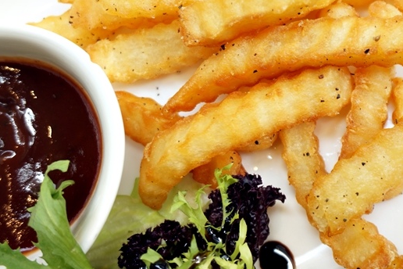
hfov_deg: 40.0
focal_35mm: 49
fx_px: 546
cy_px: 69
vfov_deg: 27.3
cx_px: 267
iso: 125
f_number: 4
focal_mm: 21
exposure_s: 1/60
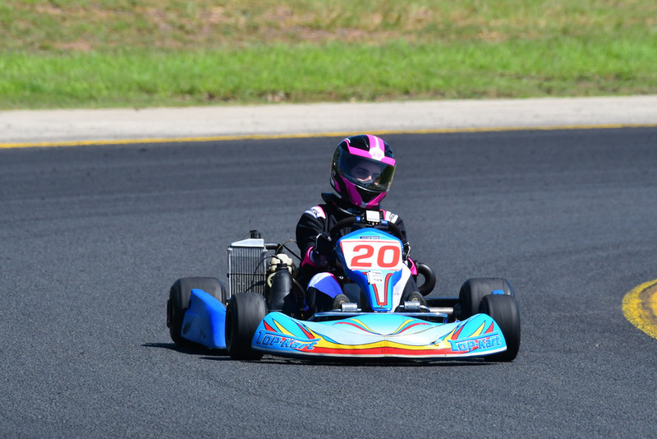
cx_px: 328
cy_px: 220
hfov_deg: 3.0
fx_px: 12596
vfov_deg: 2.0
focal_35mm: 690
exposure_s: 1/640
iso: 500
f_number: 11
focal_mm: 460
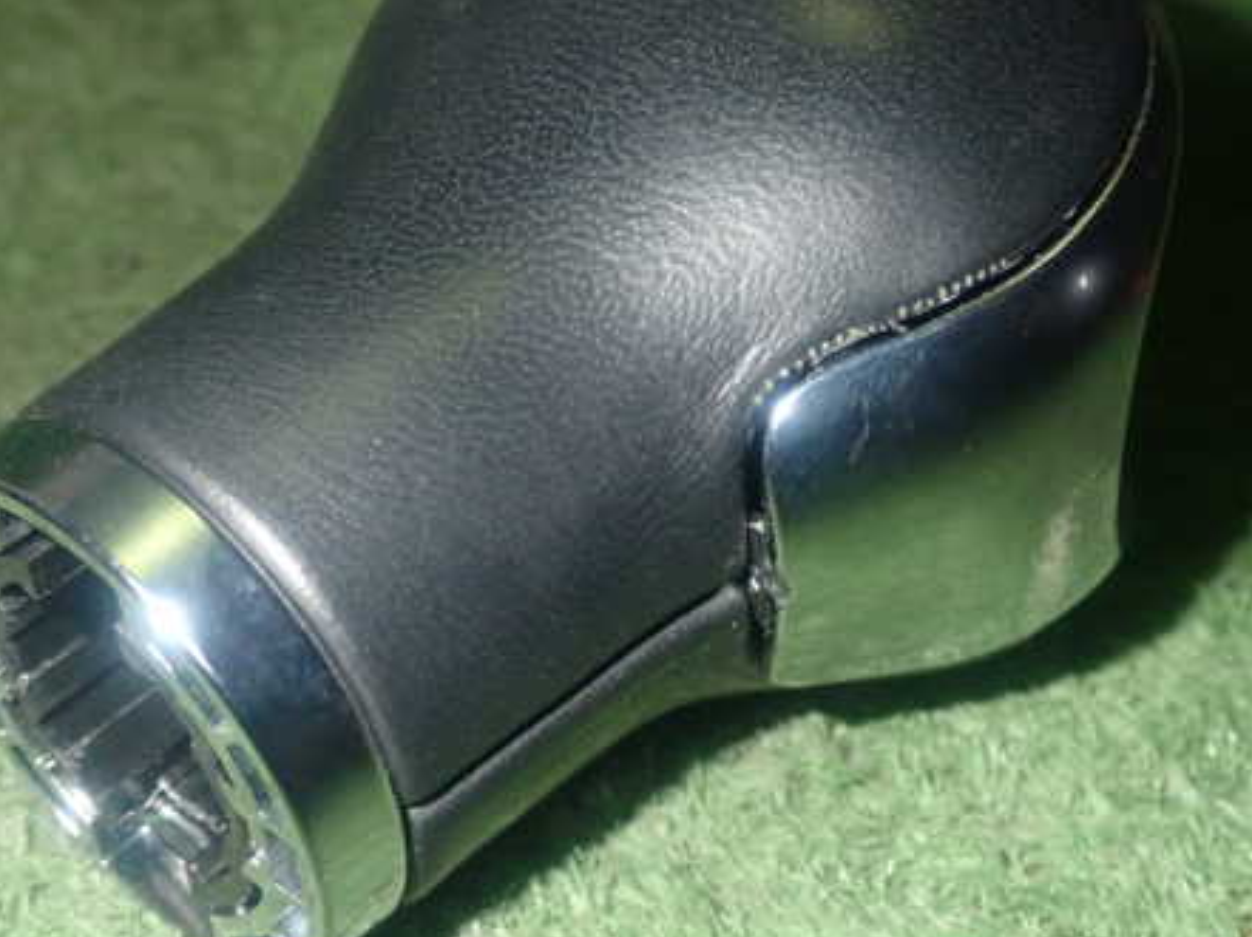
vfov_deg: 22.9
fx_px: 2313
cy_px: 409
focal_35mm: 64
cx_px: 562
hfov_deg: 30.3
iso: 640
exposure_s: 1/50
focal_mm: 8.4
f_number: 9
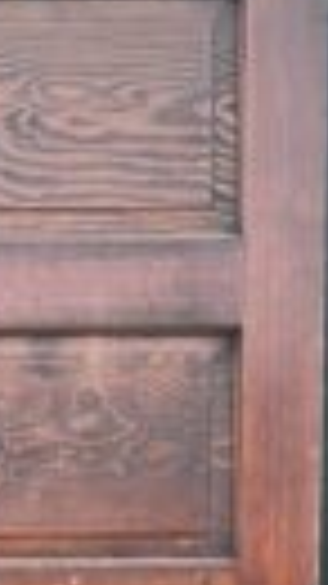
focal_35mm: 87
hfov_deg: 13.8
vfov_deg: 22.0
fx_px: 1347
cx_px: 31
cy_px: 765
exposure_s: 1/53
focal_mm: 4.2
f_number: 1.6
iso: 500
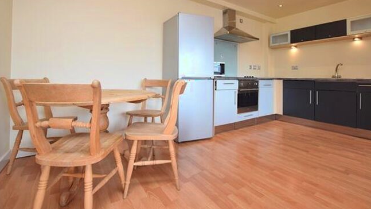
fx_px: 167
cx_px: 195
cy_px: 76
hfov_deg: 95.8
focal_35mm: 17
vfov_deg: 62.8
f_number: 4.5
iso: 400
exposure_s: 1/80
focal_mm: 10
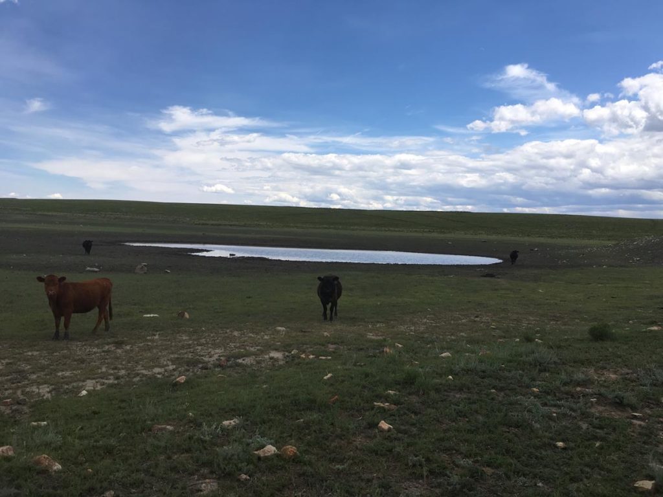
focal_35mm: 29
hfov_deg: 61.7
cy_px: 248
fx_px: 555
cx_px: 332
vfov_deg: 48.2
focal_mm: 4.15
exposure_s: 1/1789
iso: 25
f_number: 2.2
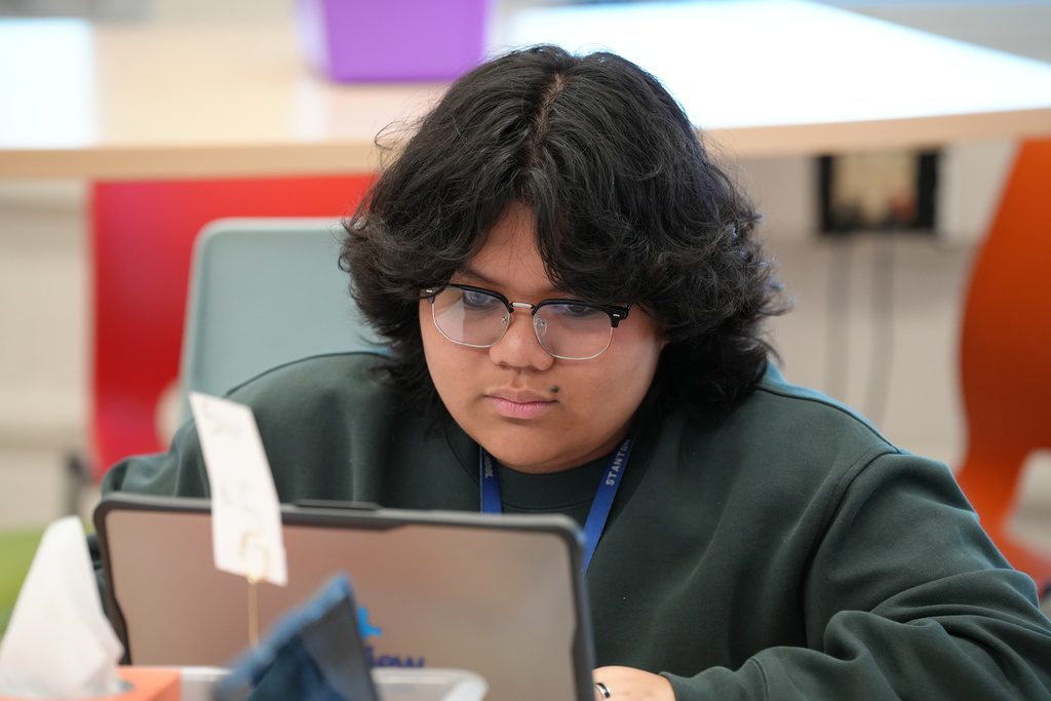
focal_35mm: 200
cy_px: 350
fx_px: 5839
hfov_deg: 10.3
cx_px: 526
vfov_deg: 6.9
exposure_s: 1/200
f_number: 4
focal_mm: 200
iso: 4000
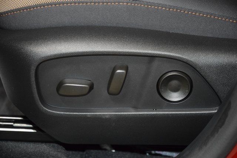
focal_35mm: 105
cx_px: 118
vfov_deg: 13.0
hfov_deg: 19.5
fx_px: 691
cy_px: 79
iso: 3200
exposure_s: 1/50
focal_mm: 70
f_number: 4.5
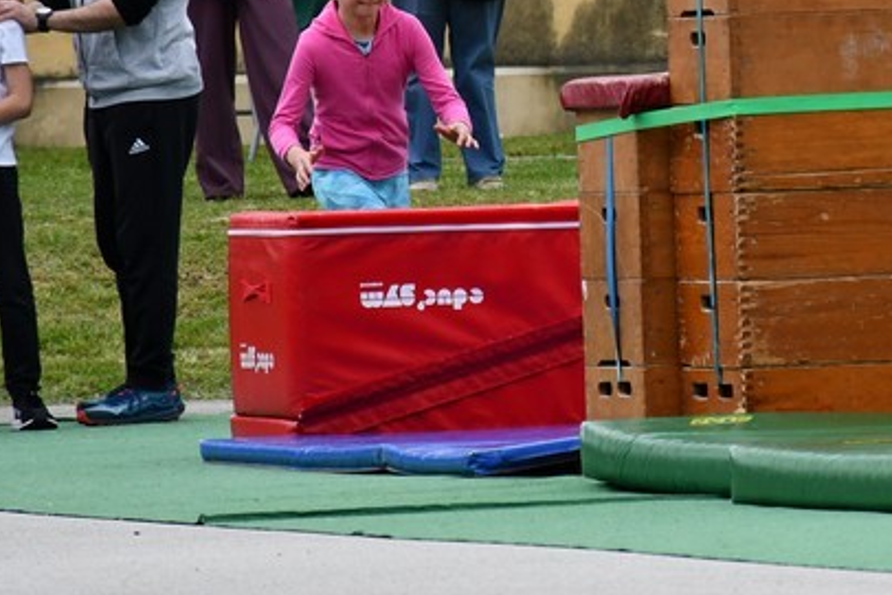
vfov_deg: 2.6
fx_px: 13136
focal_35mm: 530
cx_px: 828
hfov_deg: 3.9
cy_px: 69
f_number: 5.6
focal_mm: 140
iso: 640
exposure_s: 1/1000
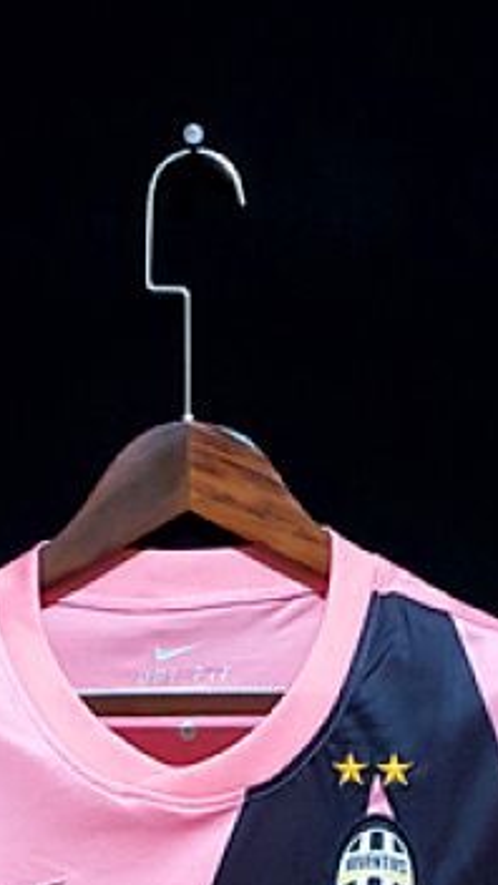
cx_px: 204
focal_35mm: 87
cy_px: 1094
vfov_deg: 22.3
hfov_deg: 13.9
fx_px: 2042
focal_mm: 4.3
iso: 250
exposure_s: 1/30
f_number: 1.5
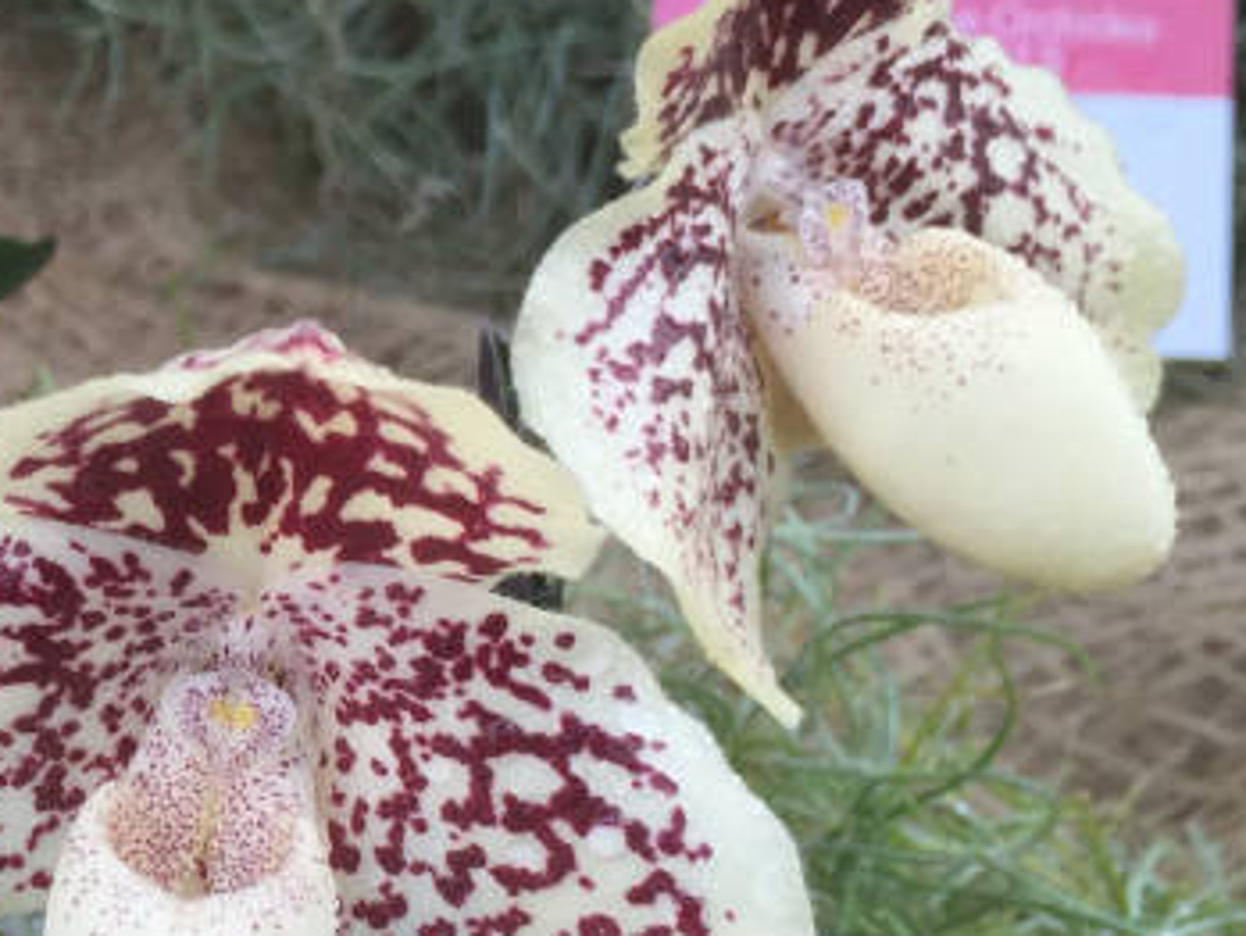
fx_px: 3061
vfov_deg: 17.4
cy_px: 500
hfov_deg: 21.8
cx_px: -111
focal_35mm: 85
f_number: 2.2
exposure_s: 1/120
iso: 50
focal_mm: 4.15
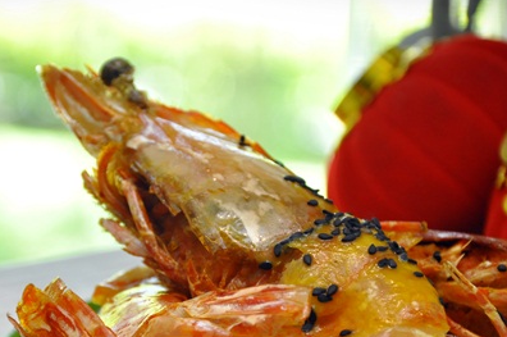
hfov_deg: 11.1
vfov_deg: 7.4
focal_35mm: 185
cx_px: 188
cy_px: 249
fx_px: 2600
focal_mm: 75
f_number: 5.3
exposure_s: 1/80
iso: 800
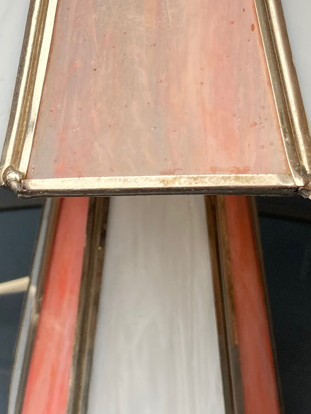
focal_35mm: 84
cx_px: 115
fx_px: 1006
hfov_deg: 17.5
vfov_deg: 22.9
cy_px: 71
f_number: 1.8
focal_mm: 3.99
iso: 40
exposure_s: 1/120
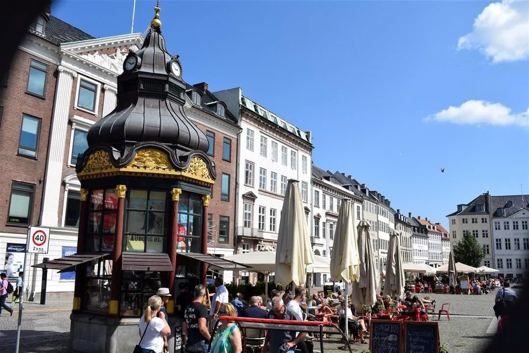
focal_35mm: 30
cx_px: 264
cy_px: 176
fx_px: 441
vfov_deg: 43.7
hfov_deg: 61.9
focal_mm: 20
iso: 200
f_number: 10
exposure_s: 1/400
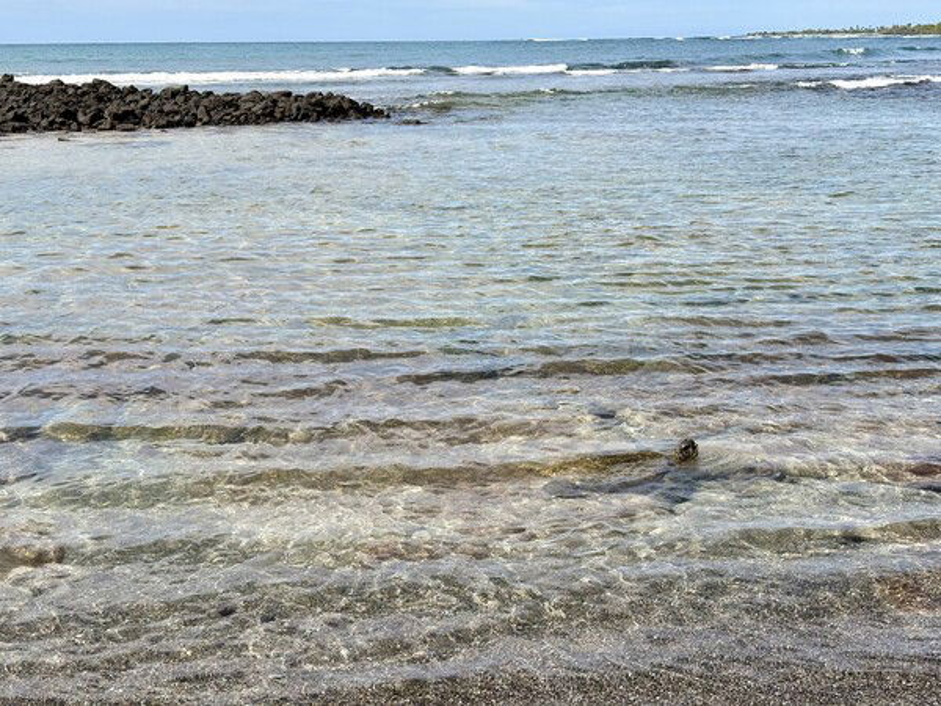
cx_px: 470
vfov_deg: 28.0
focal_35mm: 52
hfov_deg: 36.8
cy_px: 353
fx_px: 1414
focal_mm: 5.96
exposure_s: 1/3448
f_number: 1.6
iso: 50
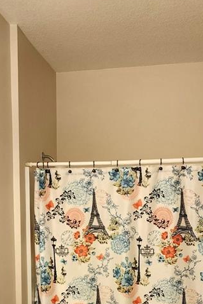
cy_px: 301
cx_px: 89
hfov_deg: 22.6
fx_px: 507
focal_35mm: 60
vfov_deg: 31.1
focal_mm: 6.4
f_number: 1.8
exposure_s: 1/120
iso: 160
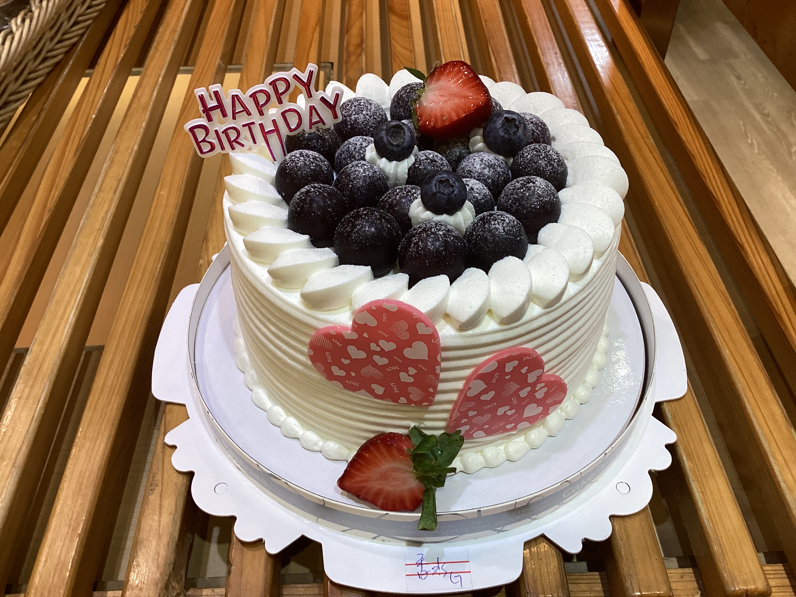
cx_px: 398
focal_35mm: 31
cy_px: 298
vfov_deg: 45.4
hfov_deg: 58.4
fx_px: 713
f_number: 2.4
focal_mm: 3.3
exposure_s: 1/60
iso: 100
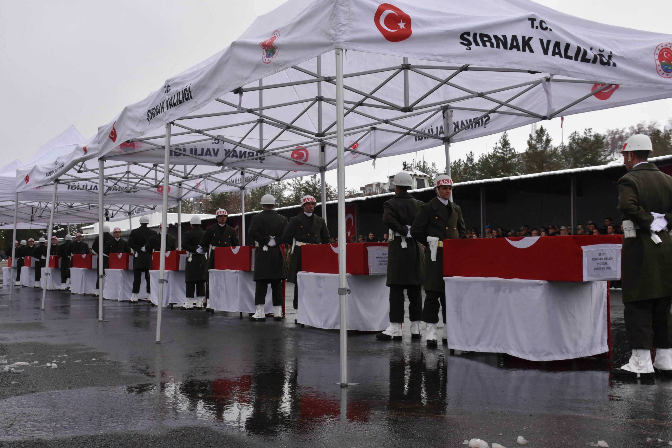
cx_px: 336
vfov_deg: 29.9
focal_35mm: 45
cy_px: 224
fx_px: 840
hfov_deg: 43.6
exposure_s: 1/500
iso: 640
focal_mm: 30
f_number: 8
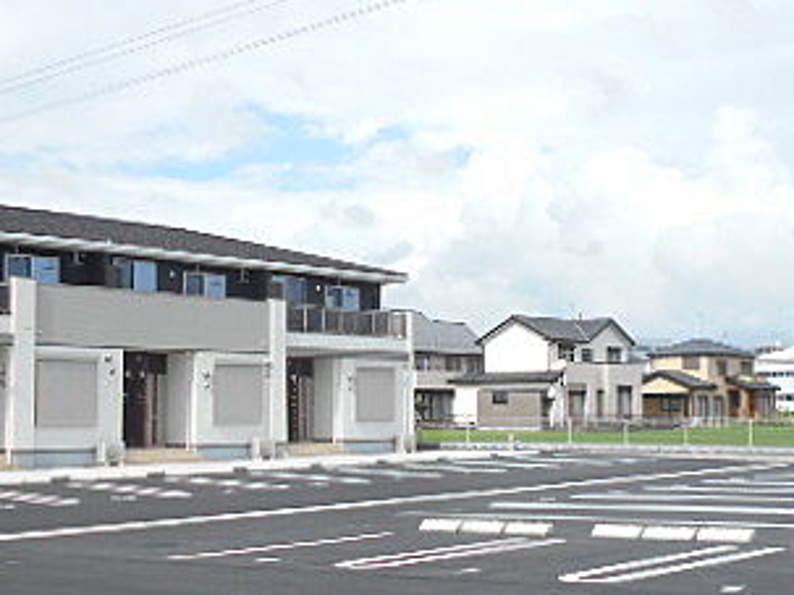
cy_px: 307
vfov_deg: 26.5
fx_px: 1261
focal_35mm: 55
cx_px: 356
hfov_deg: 34.9
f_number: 3.2
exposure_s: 1/800
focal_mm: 4.6
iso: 80
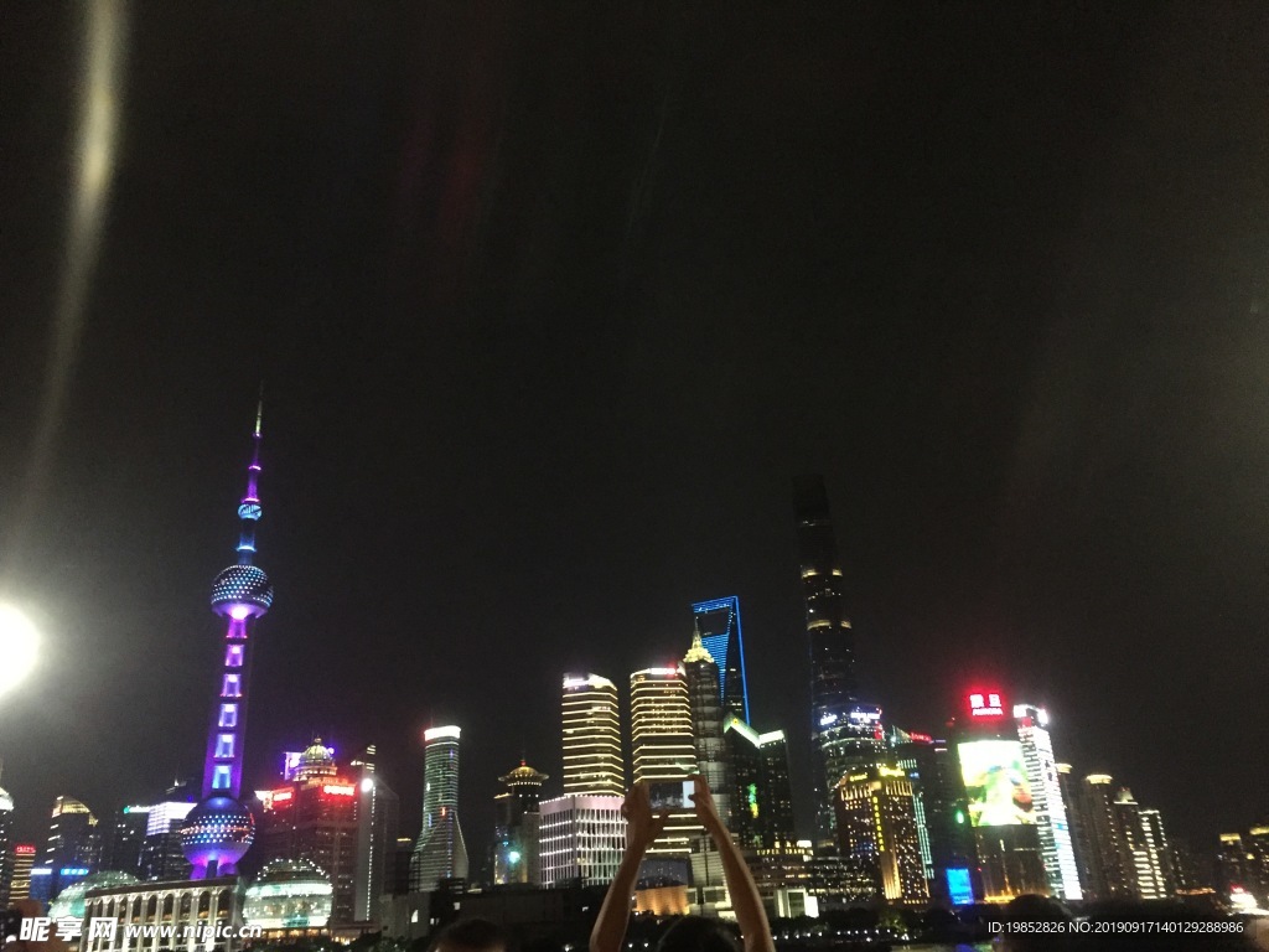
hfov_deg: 61.7
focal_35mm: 29
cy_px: 476
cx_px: 634
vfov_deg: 48.2
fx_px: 1063
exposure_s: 1/17
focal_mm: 4.15
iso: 400
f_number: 2.2
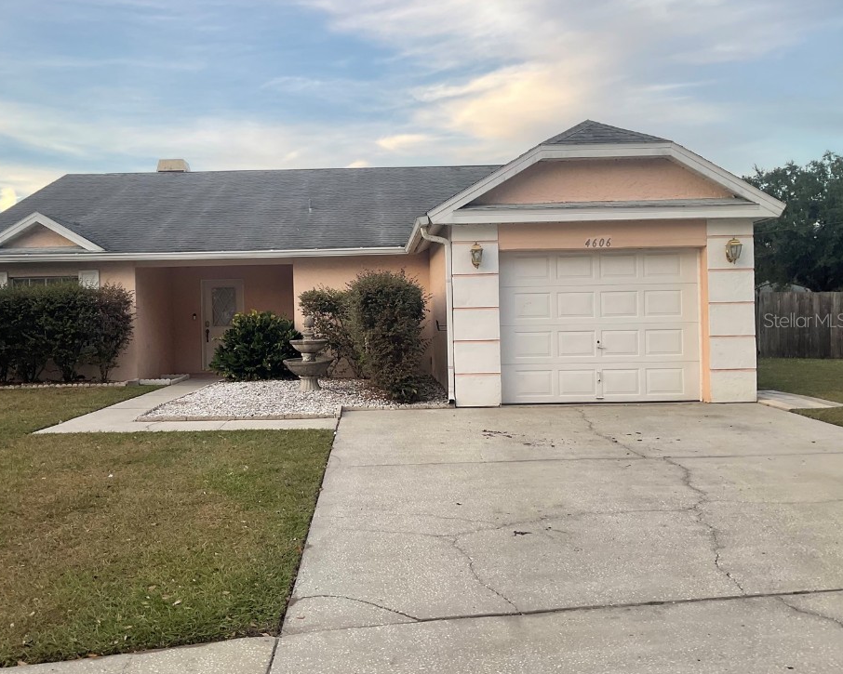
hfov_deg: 55.5
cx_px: 375
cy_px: 320
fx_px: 798
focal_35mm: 32
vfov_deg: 45.8
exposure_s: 1/197
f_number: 1.8
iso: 16
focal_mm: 3
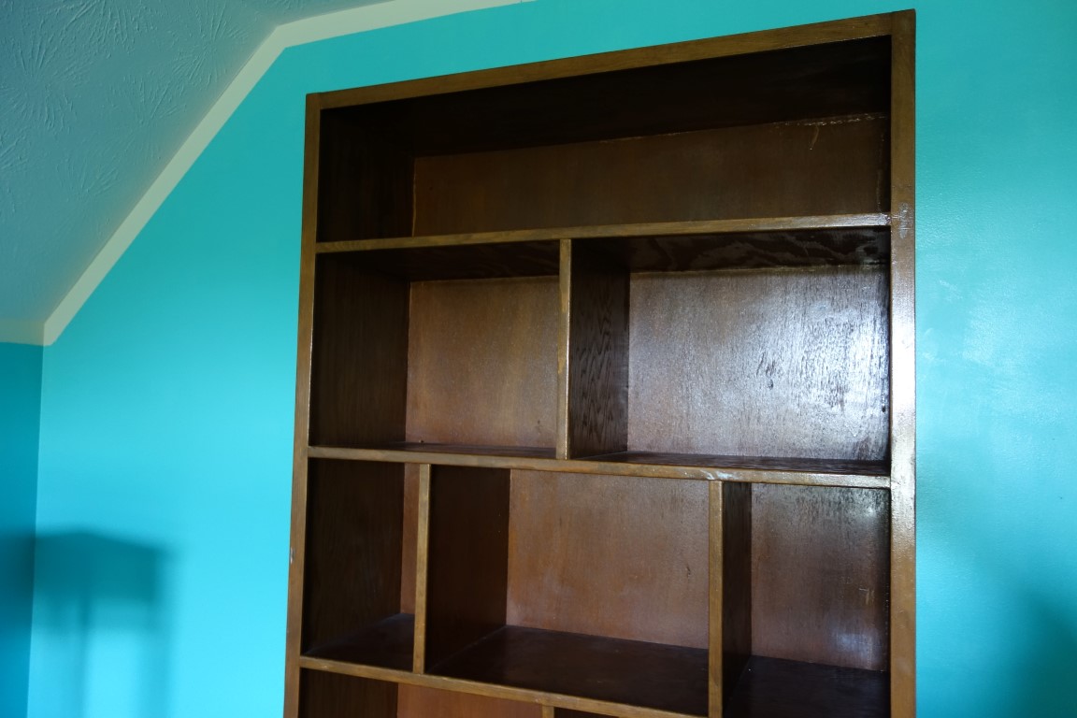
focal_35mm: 28
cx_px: 538
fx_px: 838
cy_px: 359
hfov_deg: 65.5
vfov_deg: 46.4
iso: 500
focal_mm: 10.4
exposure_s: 1/30
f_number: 1.8
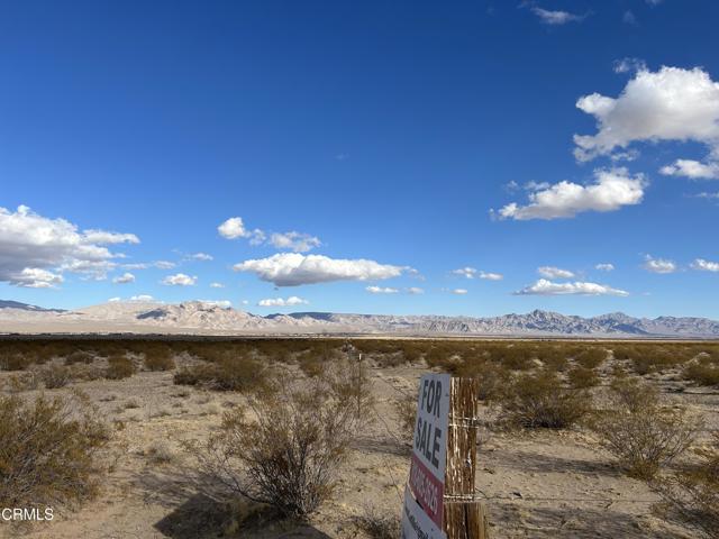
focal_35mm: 26
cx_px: 360
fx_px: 540
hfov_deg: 67.3
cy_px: 270
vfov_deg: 53.1
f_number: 1.5
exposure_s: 1/5319
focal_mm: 5.7
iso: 50
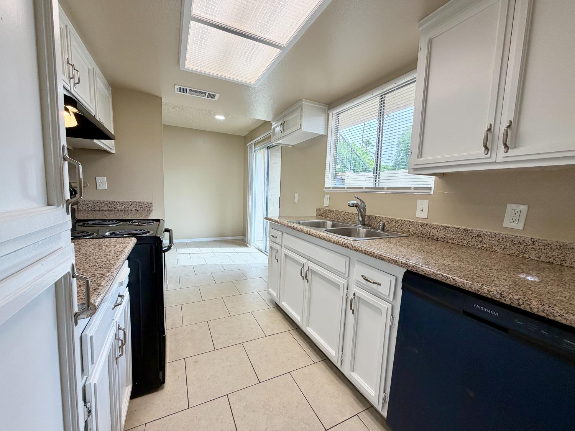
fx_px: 233
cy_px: 216
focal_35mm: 14
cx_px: 288
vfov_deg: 85.7
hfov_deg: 102.1
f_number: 2.2
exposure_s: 1/120
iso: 80
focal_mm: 2.22
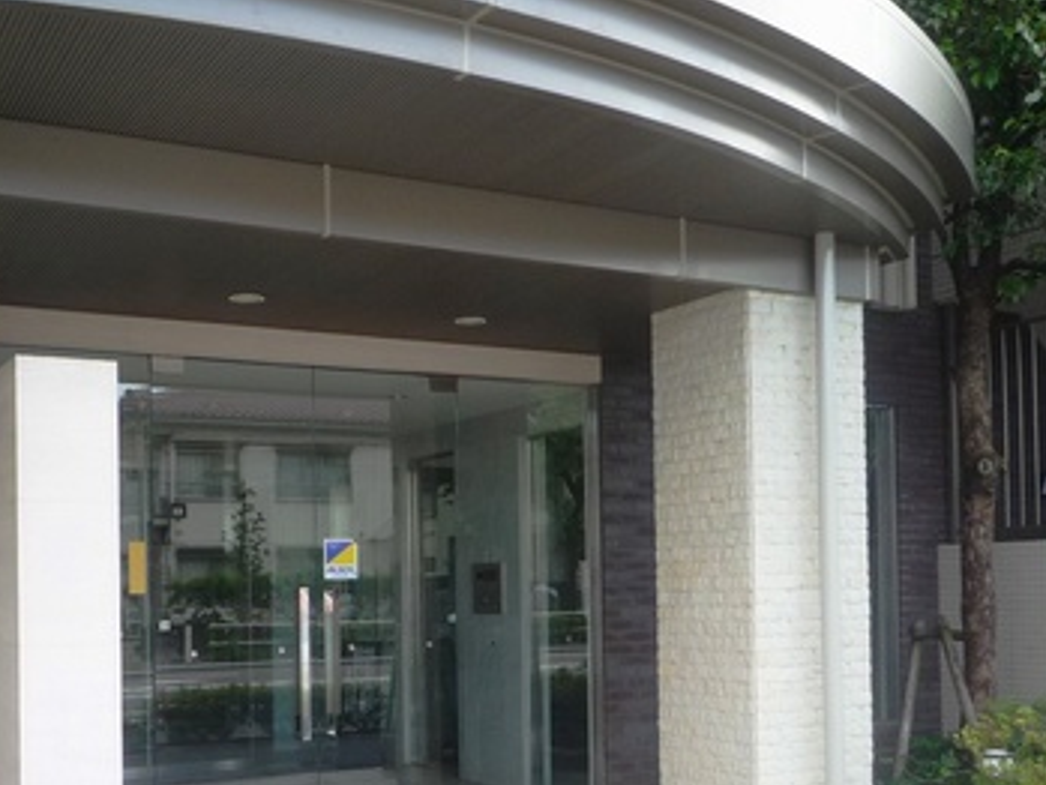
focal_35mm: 43
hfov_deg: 43.8
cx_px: 495
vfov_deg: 33.1
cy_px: 572
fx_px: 1300
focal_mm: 4.4
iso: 100
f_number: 2.8
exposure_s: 1/200
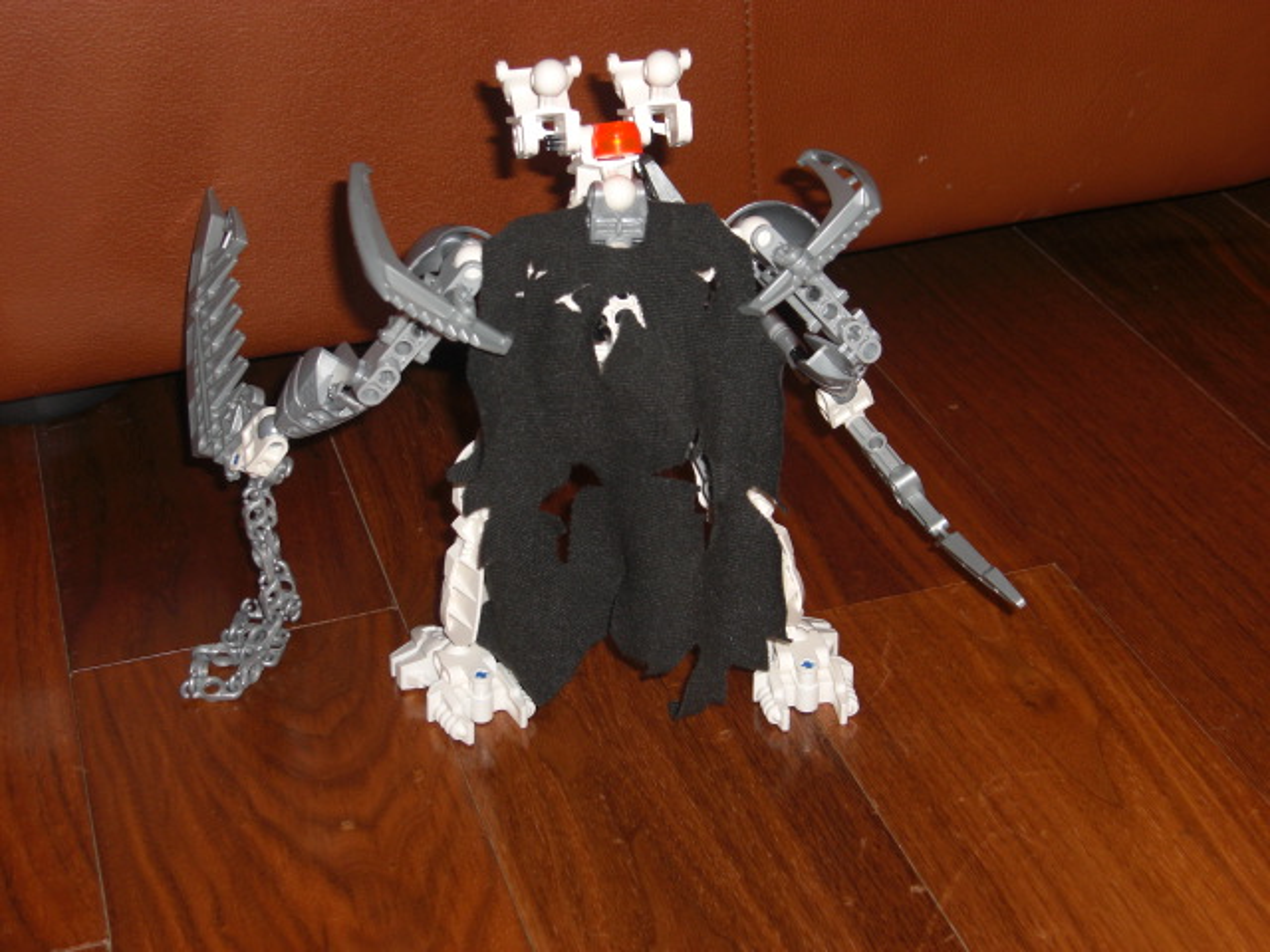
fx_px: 2091
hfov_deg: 33.8
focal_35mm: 57
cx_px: 635
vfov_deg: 25.7
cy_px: 476
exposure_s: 1/60
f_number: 3.6
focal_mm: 11.8
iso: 100
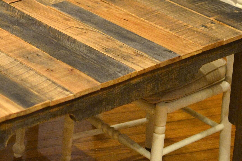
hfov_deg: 14.3
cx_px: -22
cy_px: -14
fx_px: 943
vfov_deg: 9.7
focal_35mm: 140
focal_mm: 35
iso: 720
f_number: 1.8
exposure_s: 1/60
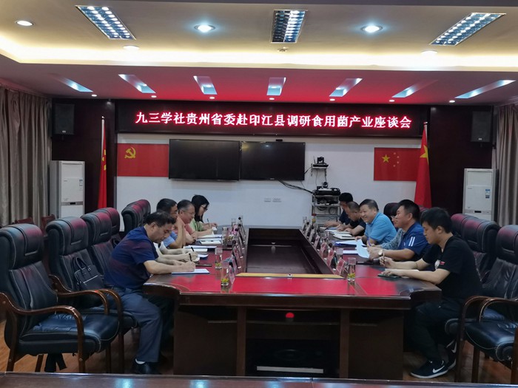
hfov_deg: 49.0
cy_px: 194
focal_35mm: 38
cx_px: 259
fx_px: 569
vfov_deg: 37.7
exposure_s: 1/60
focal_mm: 4.75
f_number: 1.8
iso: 200
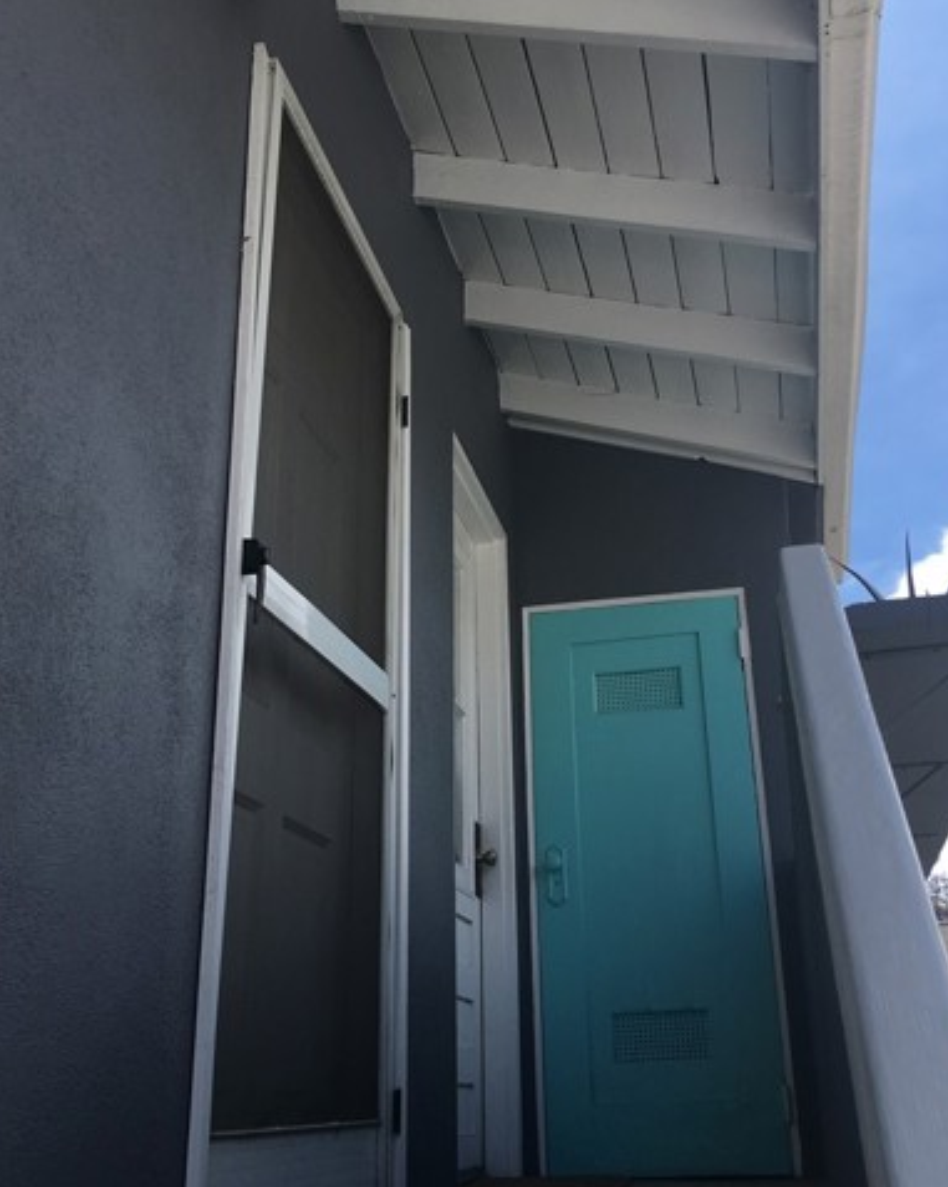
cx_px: 495
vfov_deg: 48.0
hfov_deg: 39.1
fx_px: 1334
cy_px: 592
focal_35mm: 38
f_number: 2.2
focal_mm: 4.15
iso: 25
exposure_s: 1/1374
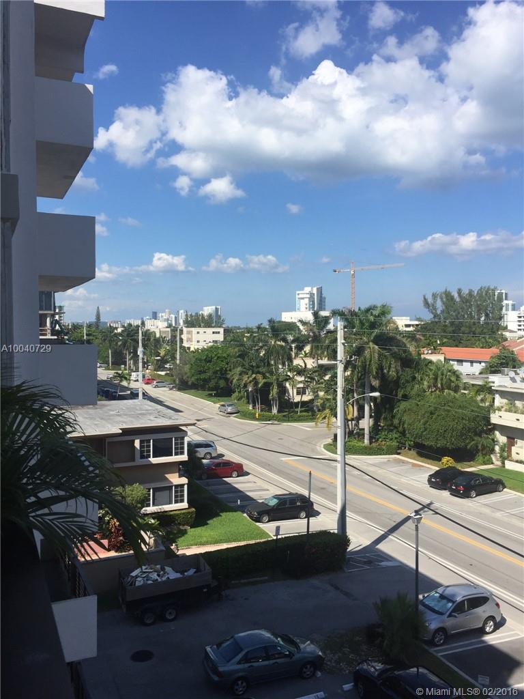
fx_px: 585
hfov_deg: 48.2
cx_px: 262
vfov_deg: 61.7
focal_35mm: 29
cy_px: 350
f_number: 2.2
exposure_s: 1/2475
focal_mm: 4.15
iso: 32
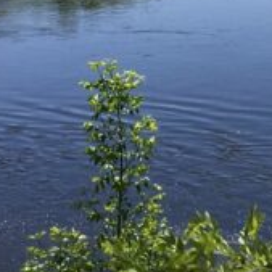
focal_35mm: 132
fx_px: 1173
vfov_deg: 12.5
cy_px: -155
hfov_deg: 13.2
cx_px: 219
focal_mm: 4.15
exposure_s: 1/1972
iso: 25
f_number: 2.2
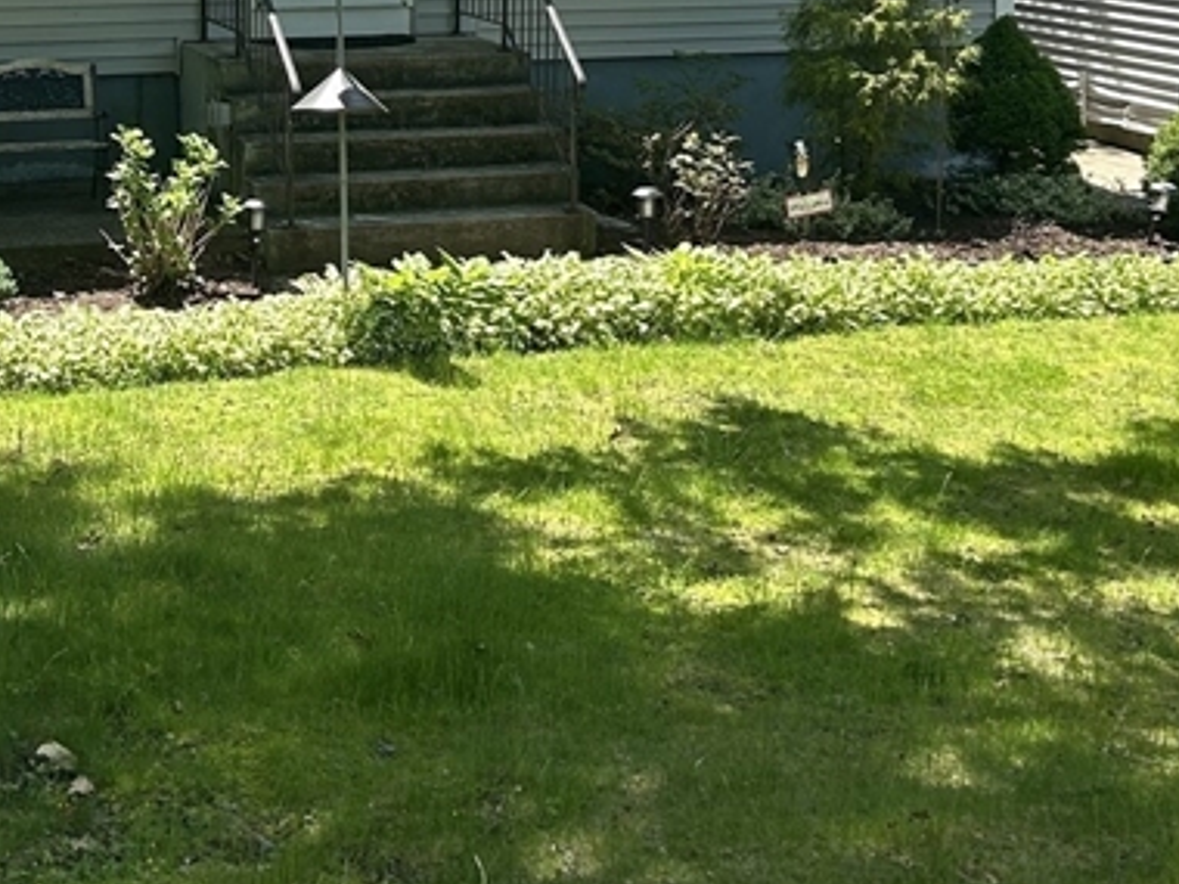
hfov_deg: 27.7
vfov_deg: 20.2
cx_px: 456
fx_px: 2384
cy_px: -62
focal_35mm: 70
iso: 50
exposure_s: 1/1295
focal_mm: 5.7
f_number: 1.5
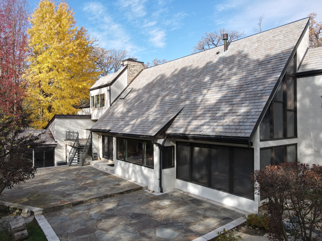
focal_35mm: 24
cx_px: 161
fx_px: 223
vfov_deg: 56.8
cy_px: 120
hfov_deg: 71.6
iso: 100
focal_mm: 4.5
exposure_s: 1/350
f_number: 2.8
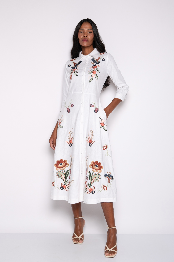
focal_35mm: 46
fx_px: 334
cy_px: 131
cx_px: 87
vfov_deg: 42.8
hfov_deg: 29.2
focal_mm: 46
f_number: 8
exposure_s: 1/160
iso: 200
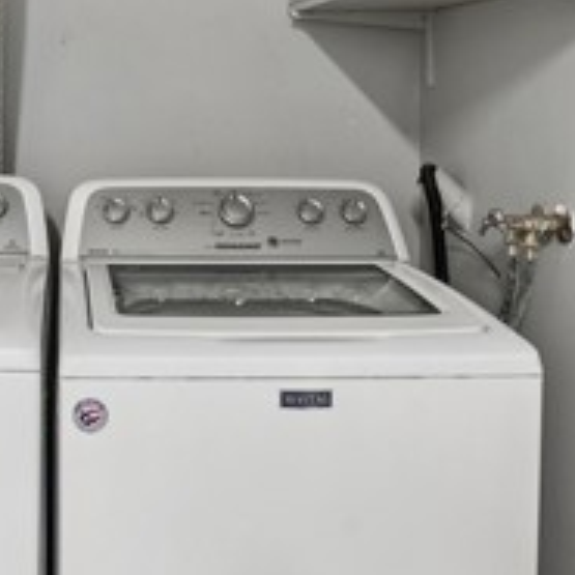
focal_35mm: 47
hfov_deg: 33.8
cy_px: 155
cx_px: 40
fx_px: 883
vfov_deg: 35.4
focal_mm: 16
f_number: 8
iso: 400
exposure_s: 1/2.5
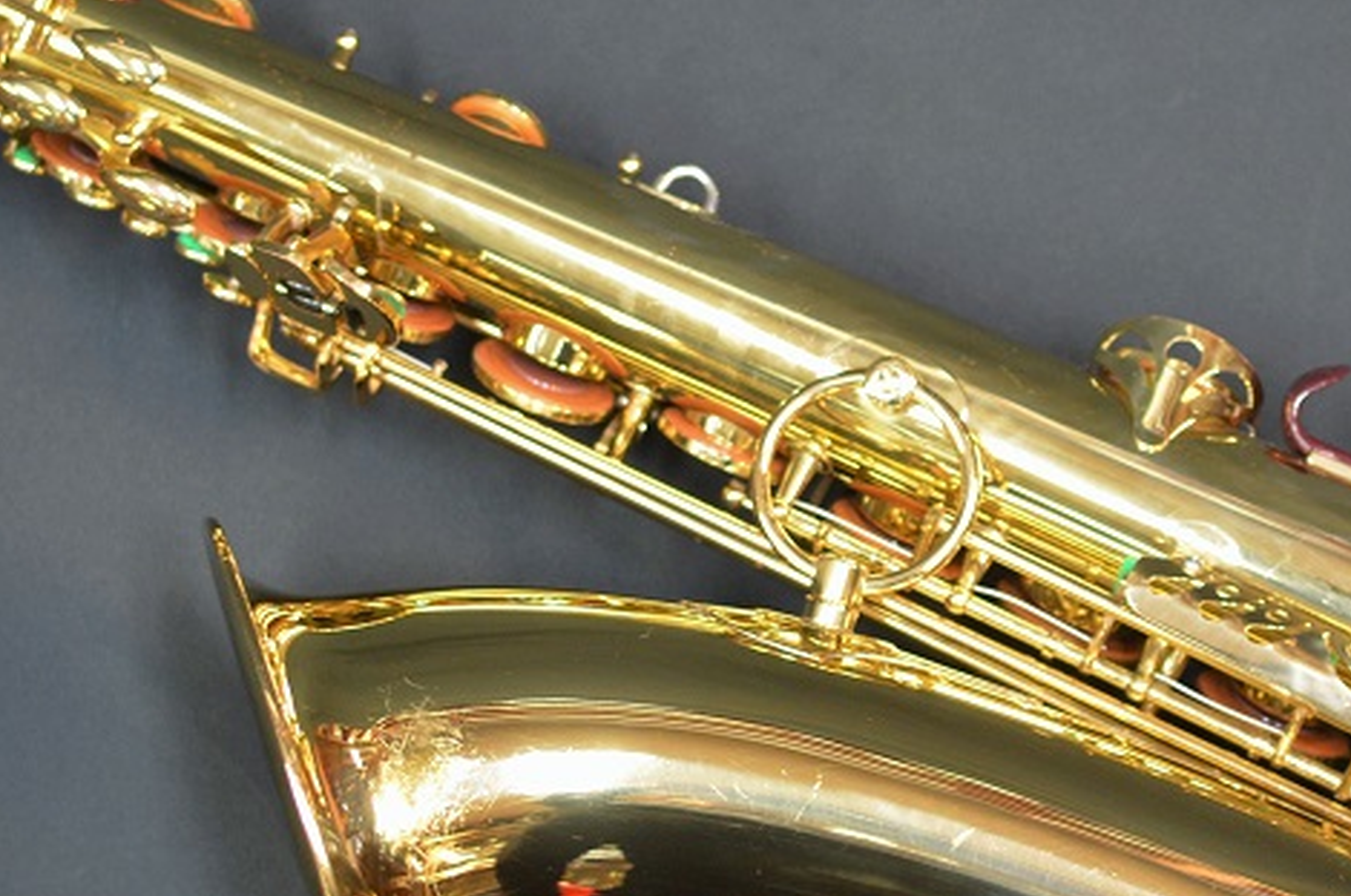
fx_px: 4124
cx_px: 719
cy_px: 452
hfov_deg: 18.6
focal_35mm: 110
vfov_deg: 12.4
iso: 800
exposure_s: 1/30
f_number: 2.8
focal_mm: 35
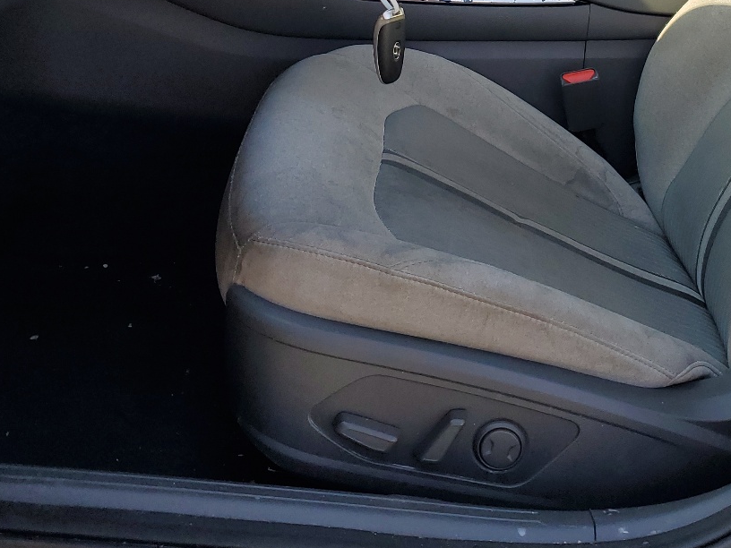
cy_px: 22
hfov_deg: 37.0
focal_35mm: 51
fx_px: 1077
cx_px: 505
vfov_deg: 27.2
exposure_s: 1/714
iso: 50
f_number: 1.5
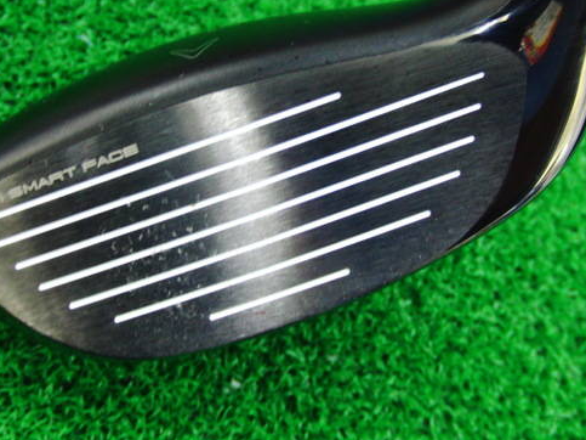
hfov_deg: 38.9
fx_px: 829
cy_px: 152
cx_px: 305
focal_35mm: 49
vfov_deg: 29.5
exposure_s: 1/20
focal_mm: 6.42
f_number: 3.6
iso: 400
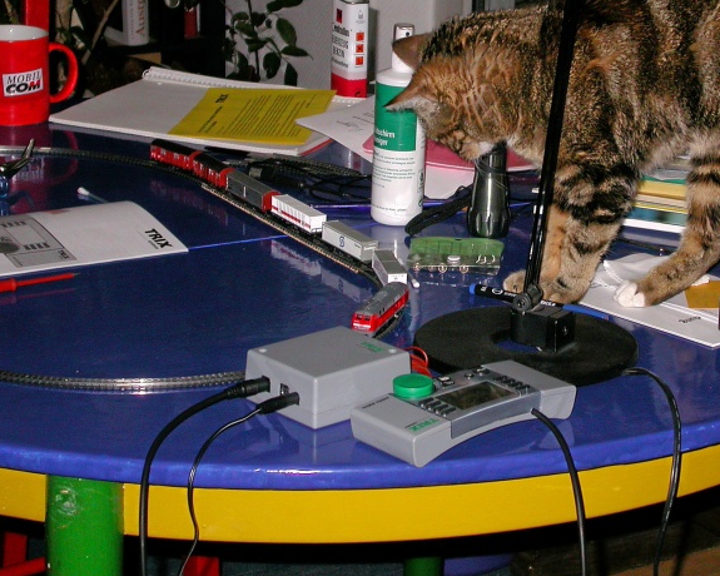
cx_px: 485
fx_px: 2344
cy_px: 223
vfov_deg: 14.0
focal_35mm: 110
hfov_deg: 17.4
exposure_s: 1/1000
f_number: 3.5
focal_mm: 16.9
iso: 100
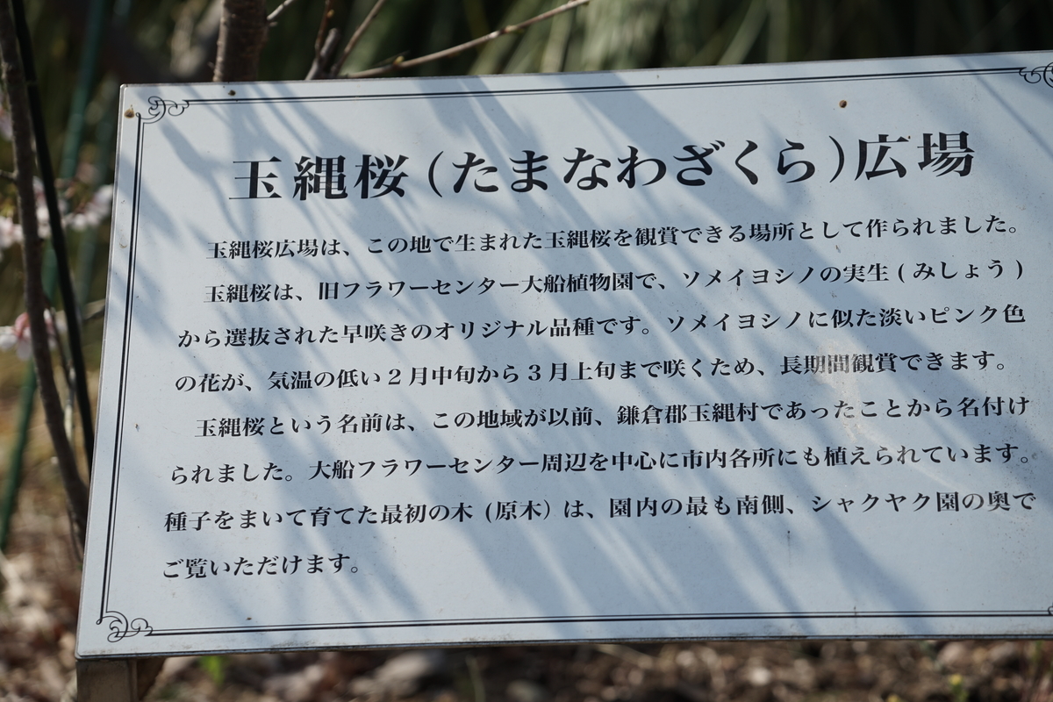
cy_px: 351
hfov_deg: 14.7
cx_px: 526
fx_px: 4095
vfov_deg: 9.8
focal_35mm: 140
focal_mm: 140
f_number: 5.6
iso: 100
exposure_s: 1/640
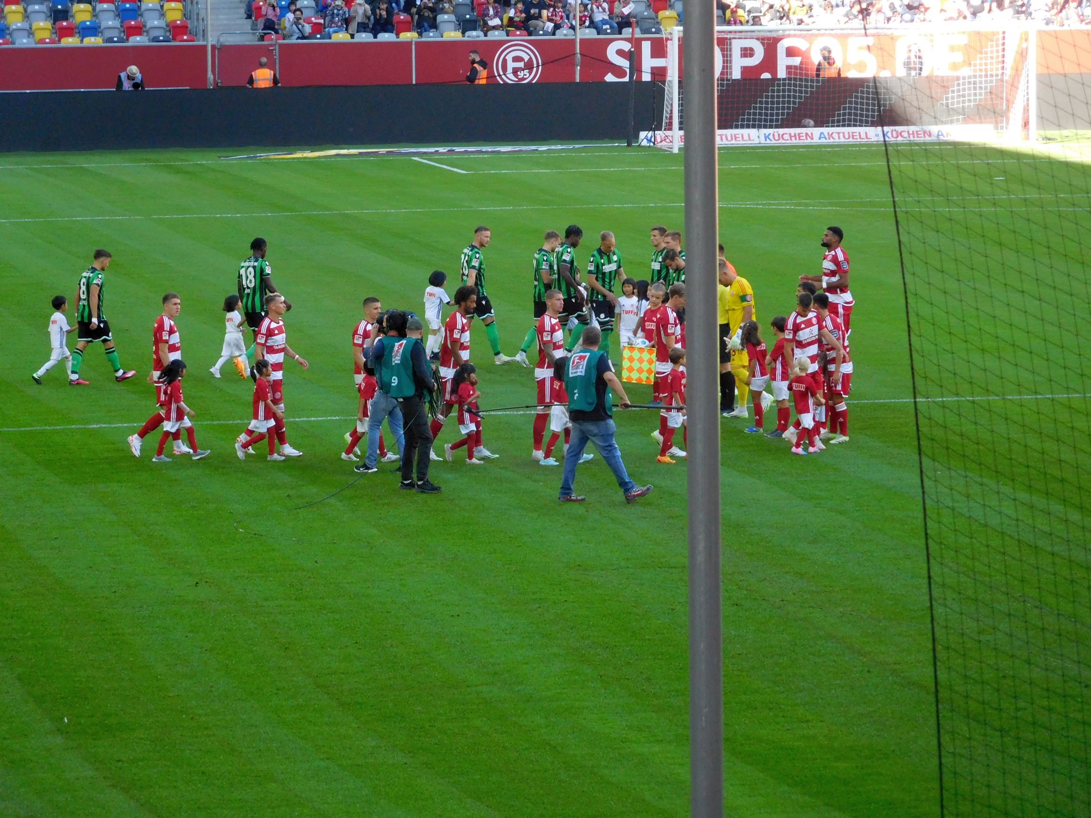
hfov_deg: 9.9
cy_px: 409
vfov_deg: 7.4
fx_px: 6303
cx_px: 546
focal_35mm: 200
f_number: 5.4
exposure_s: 1/200
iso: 400
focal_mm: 35.7
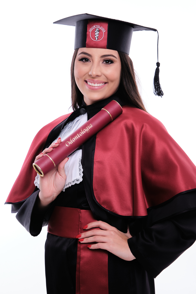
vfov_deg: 24.8
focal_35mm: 82
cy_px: 147
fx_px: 670
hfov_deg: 16.7
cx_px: 98
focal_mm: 54.5
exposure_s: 1/160
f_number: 8
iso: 160
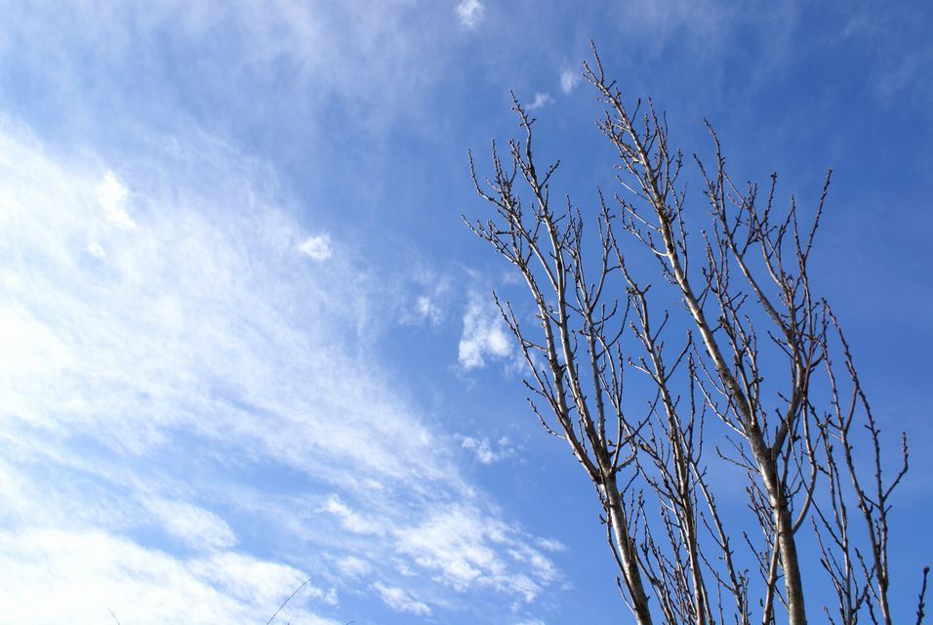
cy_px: 312
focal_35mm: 30
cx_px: 466
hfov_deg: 61.9
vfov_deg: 43.7
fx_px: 778
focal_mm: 20
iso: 100
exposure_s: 1/125
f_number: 10
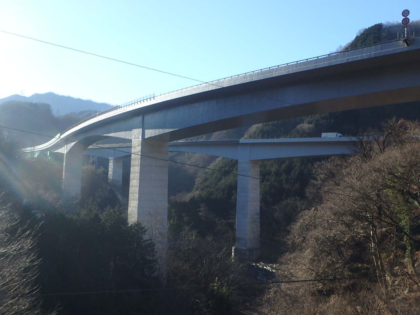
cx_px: 210
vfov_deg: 36.8
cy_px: 158
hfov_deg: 47.9
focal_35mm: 39
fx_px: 473
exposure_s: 1/320
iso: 125
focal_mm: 6.9
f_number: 5.1
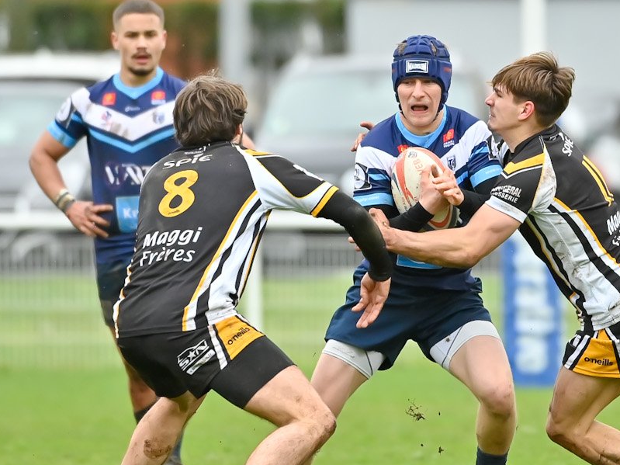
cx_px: 262
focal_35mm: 962
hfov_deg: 2.1
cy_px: 169
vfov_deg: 1.5
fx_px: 17228
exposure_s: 1/1600
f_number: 4
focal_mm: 400
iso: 800
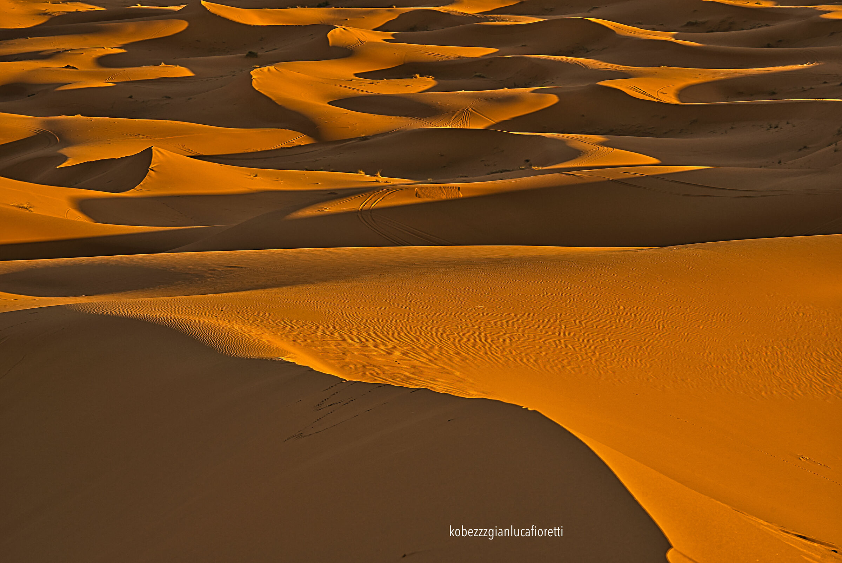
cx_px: 421
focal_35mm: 105
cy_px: 282
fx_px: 2457
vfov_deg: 13.1
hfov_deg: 19.4
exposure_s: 1/125
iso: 100
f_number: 11
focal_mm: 105
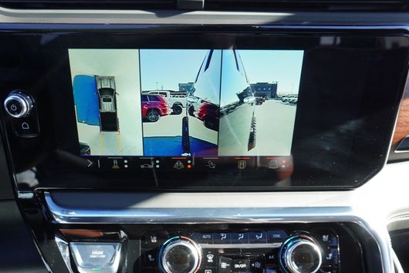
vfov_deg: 44.8
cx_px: 185
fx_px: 330
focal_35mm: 29
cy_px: 164
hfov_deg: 63.5
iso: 1600
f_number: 4
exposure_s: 1/800
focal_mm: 16
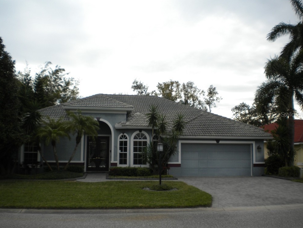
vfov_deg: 39.7
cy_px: 114
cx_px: 154
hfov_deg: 51.4
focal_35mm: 36
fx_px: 315
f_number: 4.6
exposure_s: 1/483
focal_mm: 6.3
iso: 80
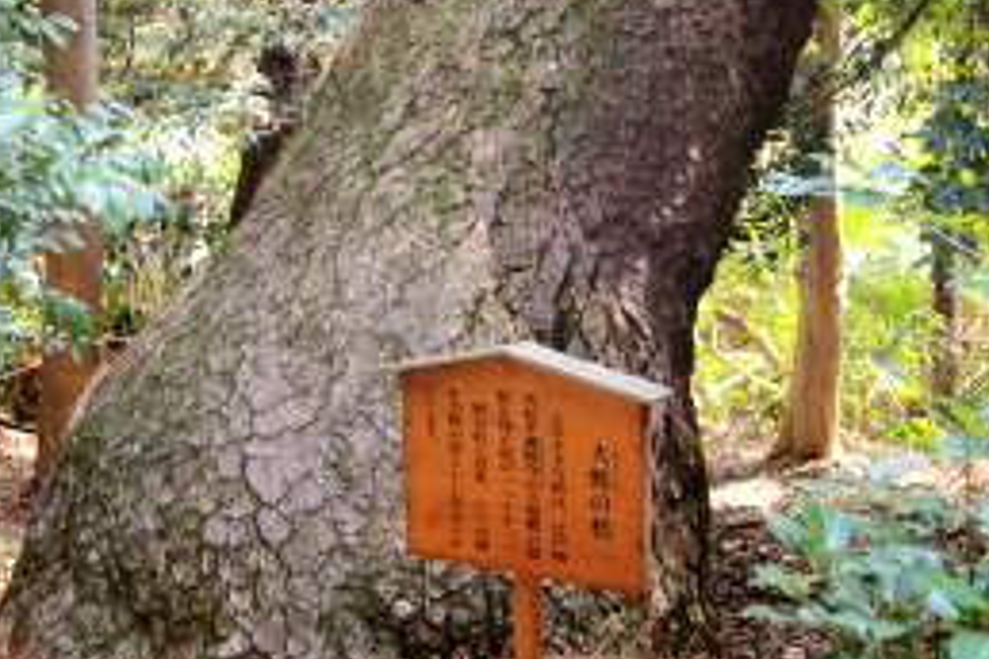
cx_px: 519
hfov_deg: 32.4
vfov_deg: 21.8
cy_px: 224
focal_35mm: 62
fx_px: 1703
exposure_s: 1/50
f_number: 4
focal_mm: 35
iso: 200
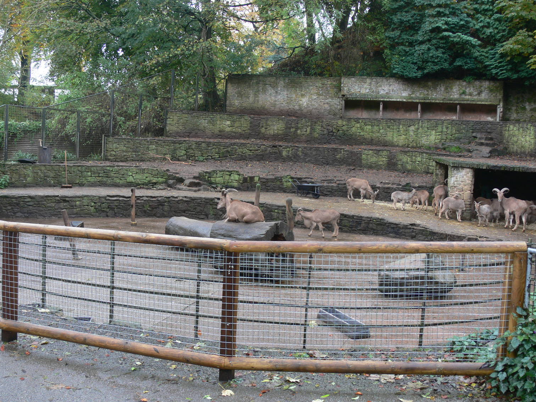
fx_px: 573
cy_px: 196
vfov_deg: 38.7
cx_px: 267
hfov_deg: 50.1
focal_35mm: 37
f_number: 3.6
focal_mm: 7.4
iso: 80
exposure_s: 1/50
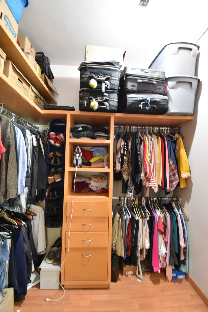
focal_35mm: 15
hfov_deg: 77.3
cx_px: 104
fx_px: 130
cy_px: 156
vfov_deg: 100.4
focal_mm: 10
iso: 800
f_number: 6.3
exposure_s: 1/5
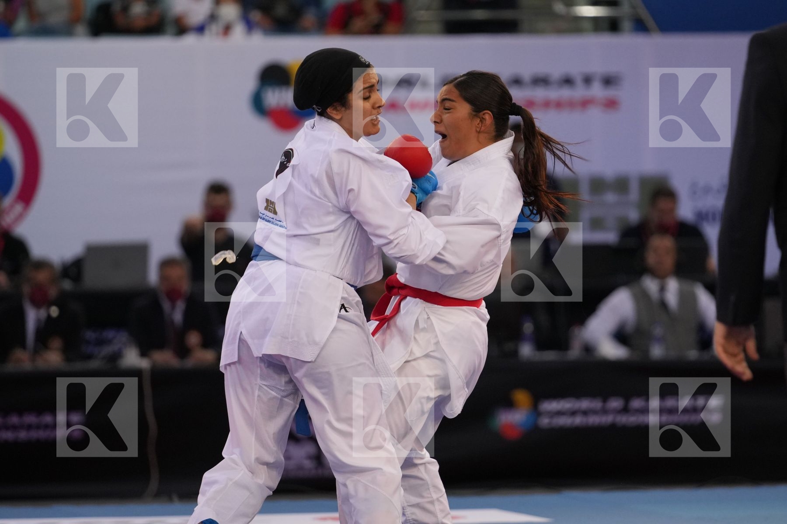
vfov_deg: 4.6
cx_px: 394
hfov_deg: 6.9
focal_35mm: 300
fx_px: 6558
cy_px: 262
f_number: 2.8
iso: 1600
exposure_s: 1/1000
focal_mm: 200
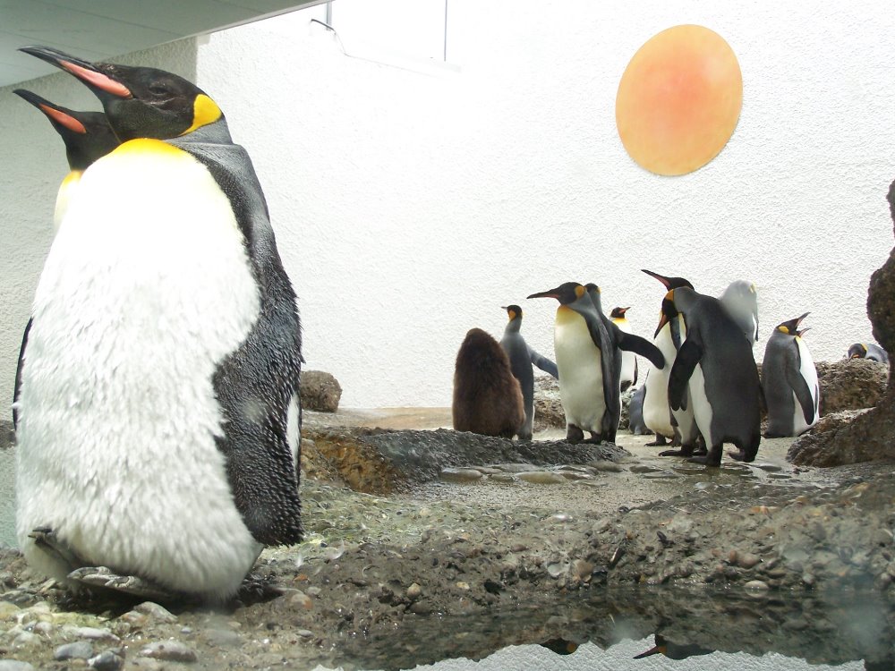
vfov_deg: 24.8
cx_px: 448
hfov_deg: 32.7
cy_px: 336
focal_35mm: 59
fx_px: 1525
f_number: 3.1
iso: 140
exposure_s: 1/40
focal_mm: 9.8
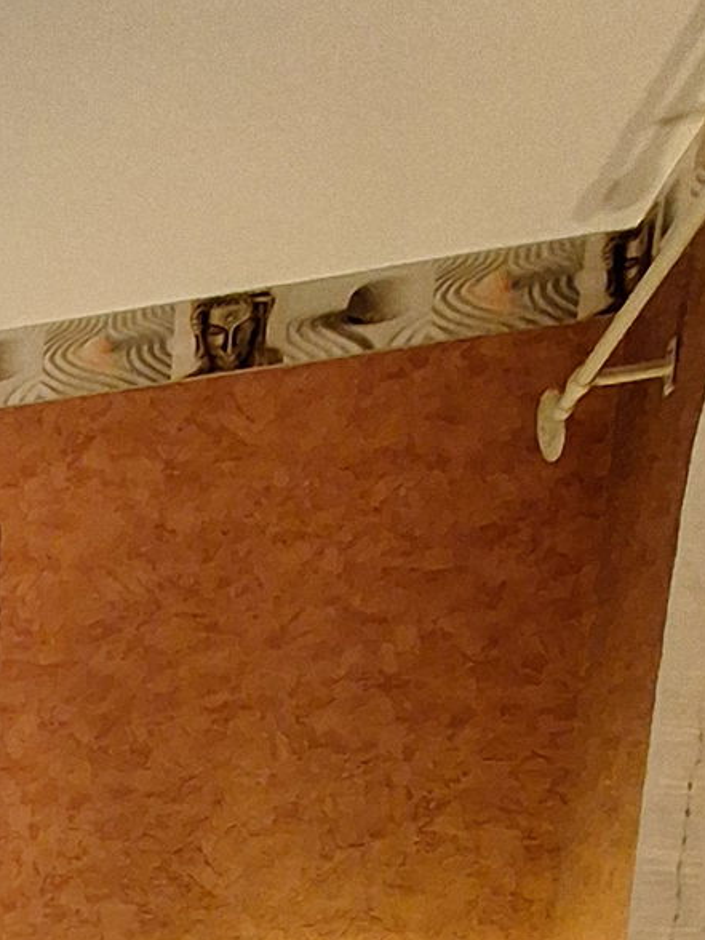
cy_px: 1563
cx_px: -438
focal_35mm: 58
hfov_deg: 20.4
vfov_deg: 23.2
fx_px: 1575
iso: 250
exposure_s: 1/25
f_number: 2.2
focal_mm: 1.46
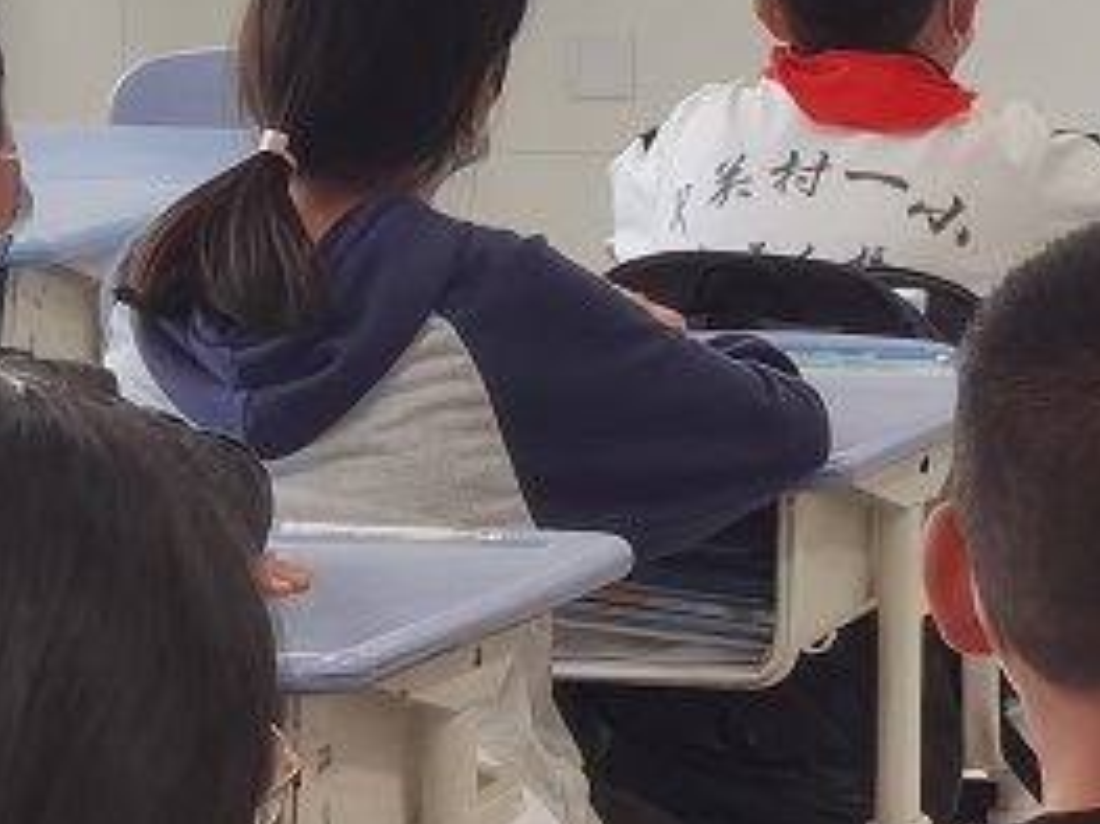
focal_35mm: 226
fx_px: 7178
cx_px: 1832
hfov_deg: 8.5
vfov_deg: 6.5
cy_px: -351
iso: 50
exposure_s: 1/149
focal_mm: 6.71
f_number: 1.9
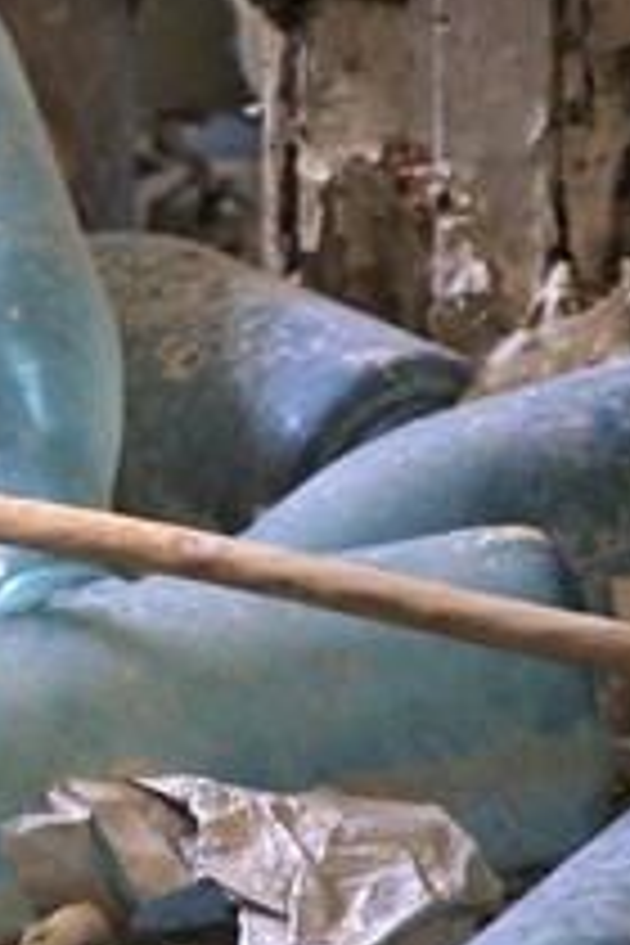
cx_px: -50
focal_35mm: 338
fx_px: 8874
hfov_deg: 4.1
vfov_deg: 6.1
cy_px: 639
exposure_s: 1/30
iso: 2200
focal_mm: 105
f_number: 5.6
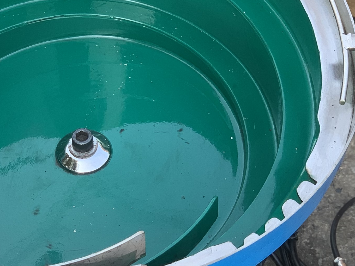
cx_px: 113
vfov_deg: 9.6
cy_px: 172
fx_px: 1579
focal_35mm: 154
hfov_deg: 12.8
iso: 25
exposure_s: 1/122
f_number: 2.4
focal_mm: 6
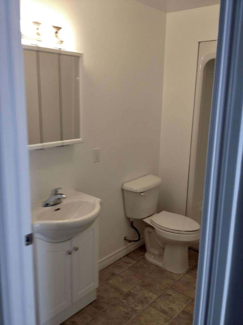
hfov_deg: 40.7
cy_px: 162
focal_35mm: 35
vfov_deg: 52.6
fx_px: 328
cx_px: 122
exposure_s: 1/40
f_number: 2.4
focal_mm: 4.28
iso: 64
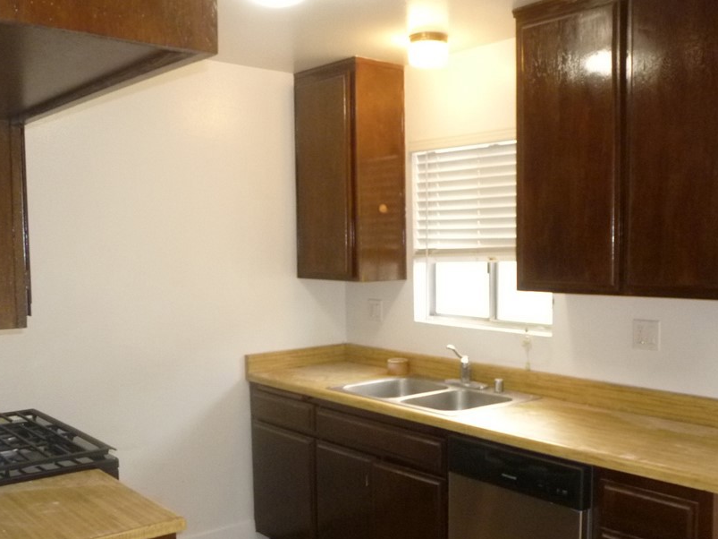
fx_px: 767
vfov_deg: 38.5
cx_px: 405
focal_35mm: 37
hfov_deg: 50.0
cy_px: 315
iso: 400
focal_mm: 5.2
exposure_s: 1/30
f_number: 3.3
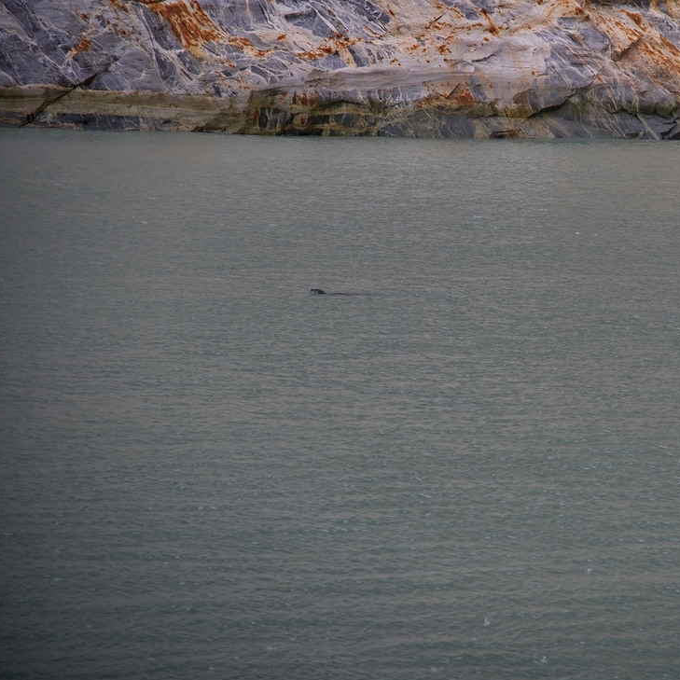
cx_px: 573
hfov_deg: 9.7
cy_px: 286
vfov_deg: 9.8
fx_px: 3978
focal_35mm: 179
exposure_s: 1/250
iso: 200
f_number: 4
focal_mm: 120
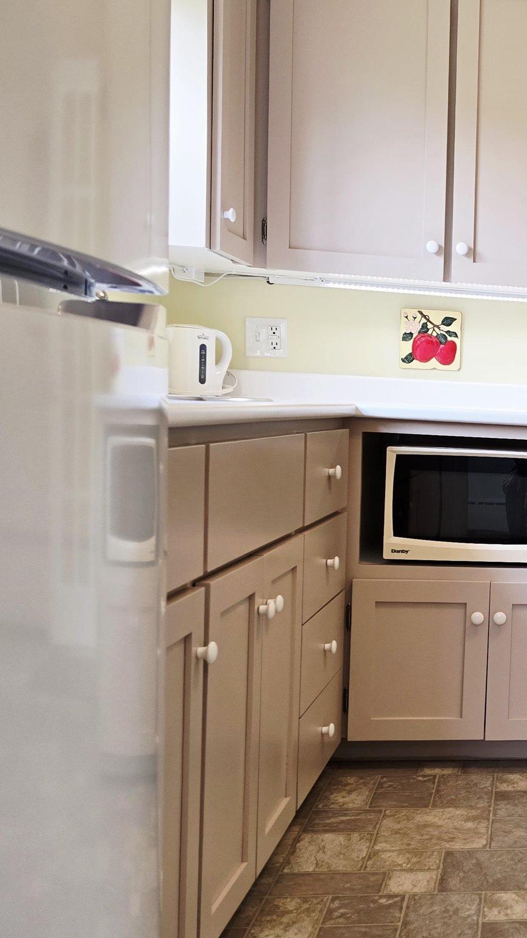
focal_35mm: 45
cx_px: 737
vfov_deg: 45.5
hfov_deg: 22.8
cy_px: 476
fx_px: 1118
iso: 64
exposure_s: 1/120
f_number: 1.7
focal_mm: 6.3
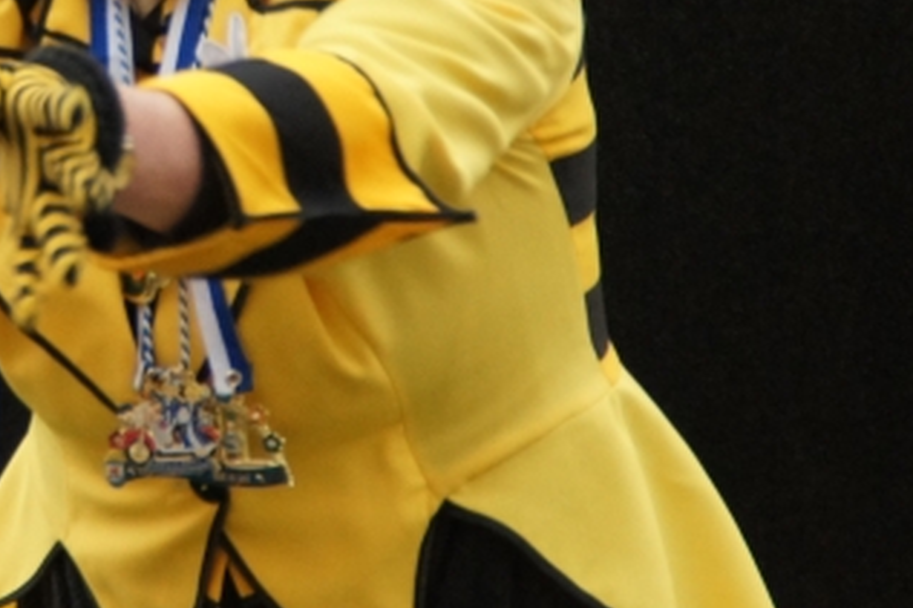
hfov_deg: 2.4
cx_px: 52
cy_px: -20
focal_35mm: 852
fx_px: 21595
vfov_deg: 1.6
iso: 1600
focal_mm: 200
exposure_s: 1/160
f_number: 6.3
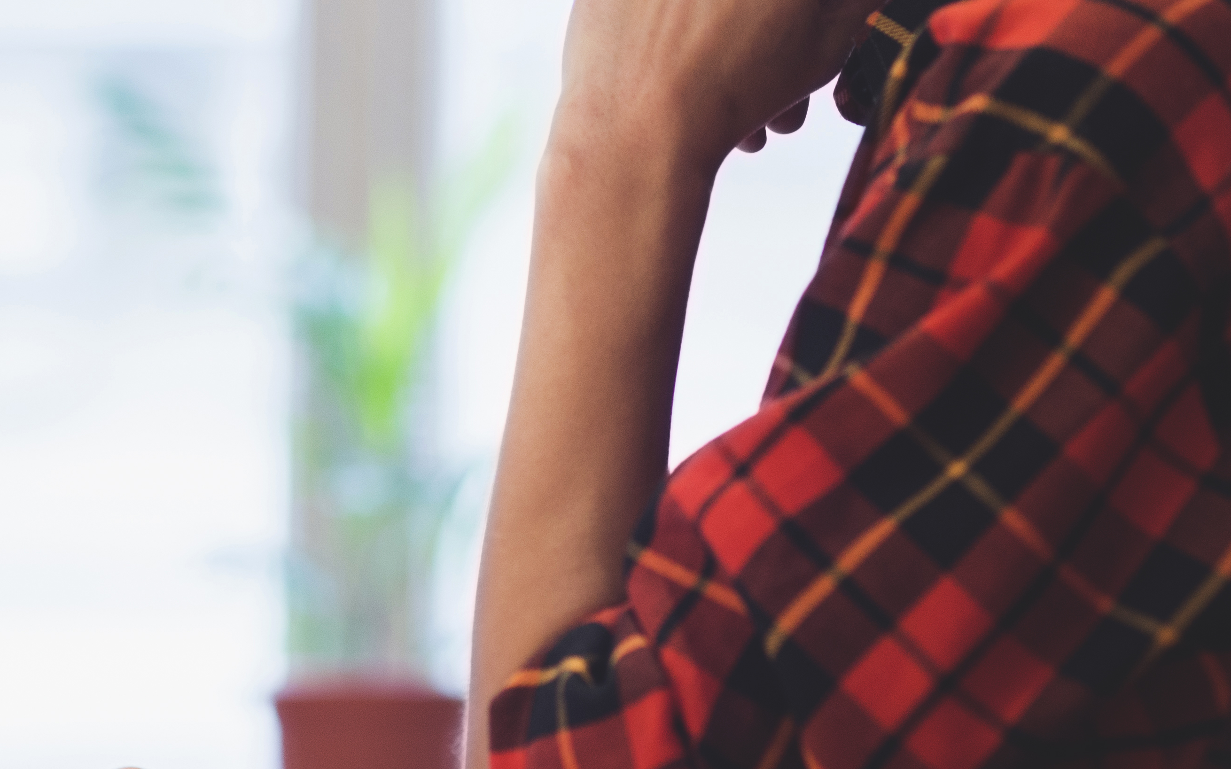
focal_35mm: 199
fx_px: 6676
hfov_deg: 10.5
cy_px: 207
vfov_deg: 6.6
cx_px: 337
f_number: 2.5
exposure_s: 1/160
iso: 500
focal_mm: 85
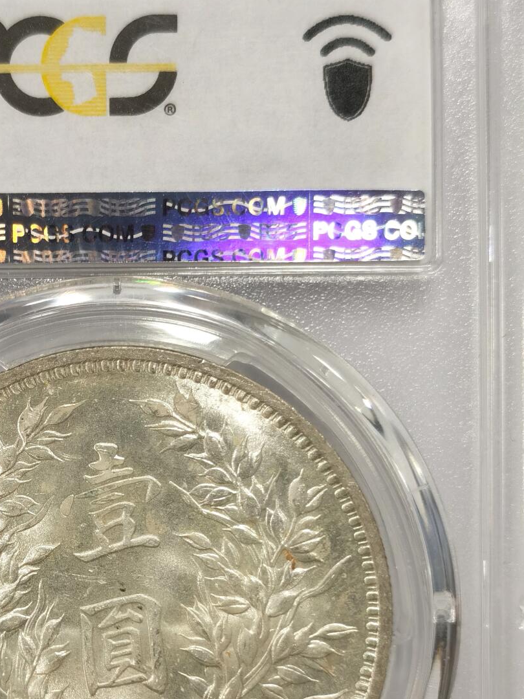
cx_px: 118
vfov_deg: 21.7
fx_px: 1817
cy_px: 454
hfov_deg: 16.3
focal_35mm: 90
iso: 80
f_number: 16
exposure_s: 1/100
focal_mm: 5.56
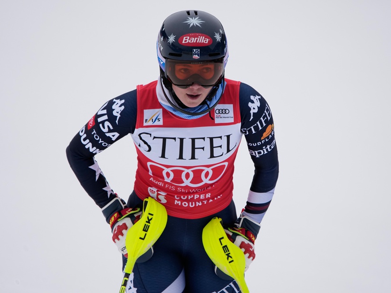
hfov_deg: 5.6
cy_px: 146
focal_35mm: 352
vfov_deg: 4.2
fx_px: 3977
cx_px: 208
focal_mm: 324
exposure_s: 1/2500
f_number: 5.6
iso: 1250
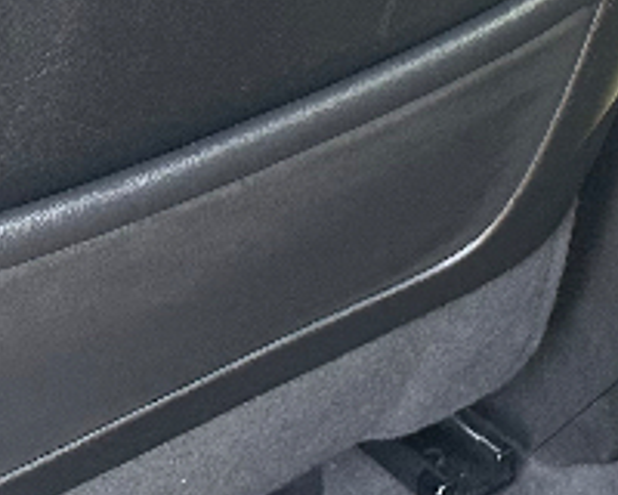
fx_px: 2195
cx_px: 912
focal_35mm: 120
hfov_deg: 14.9
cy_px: -269
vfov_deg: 12.2
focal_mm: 6.86
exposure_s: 1/66
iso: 250
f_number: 1.78
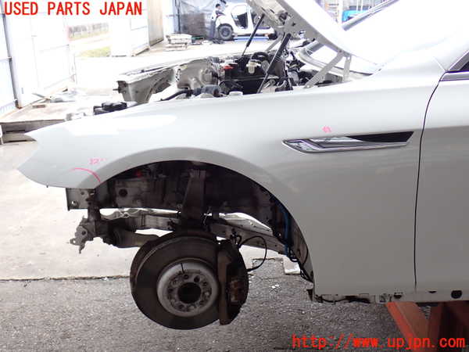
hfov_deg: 49.0
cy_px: 176
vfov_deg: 37.7
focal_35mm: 38
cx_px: 234
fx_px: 515
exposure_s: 1/100
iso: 100
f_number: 2.7
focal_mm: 6.83
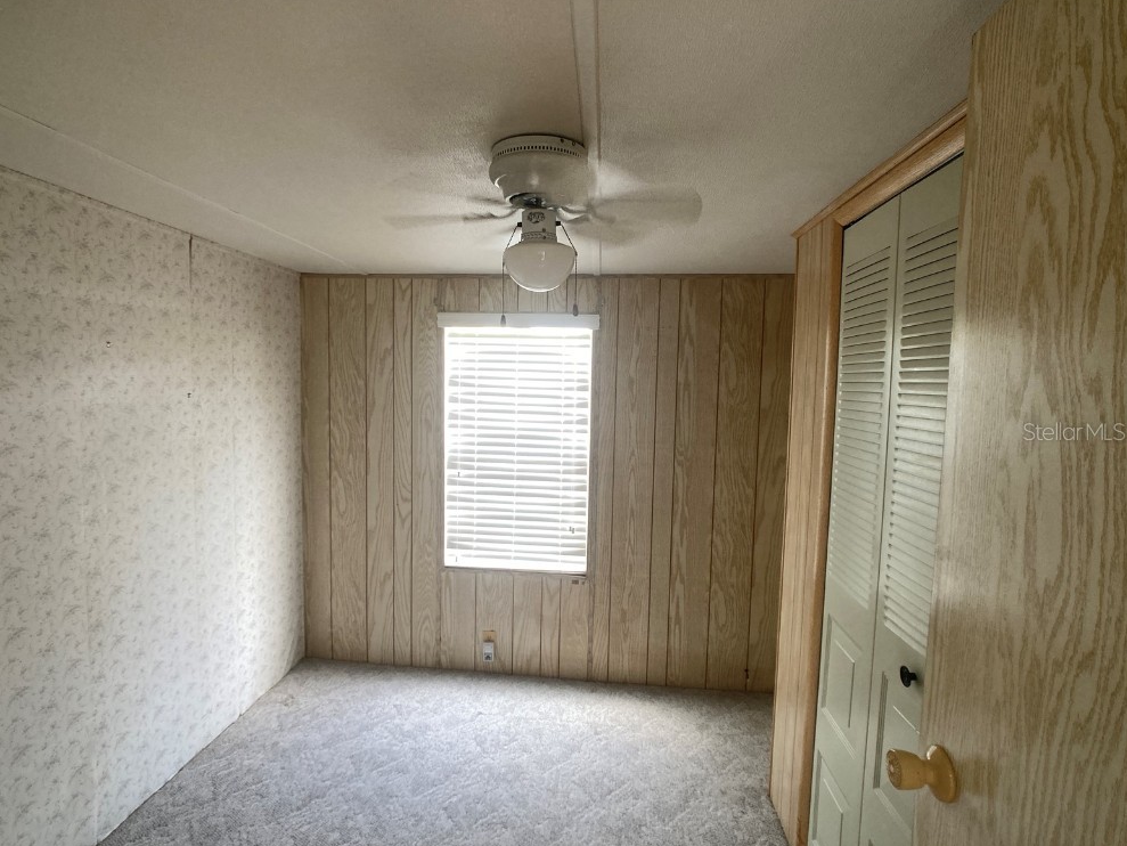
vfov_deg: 48.2
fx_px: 944
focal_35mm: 29
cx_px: 547
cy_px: 431
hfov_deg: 61.6
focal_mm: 3.99
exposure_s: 1/60
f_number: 1.8
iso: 125
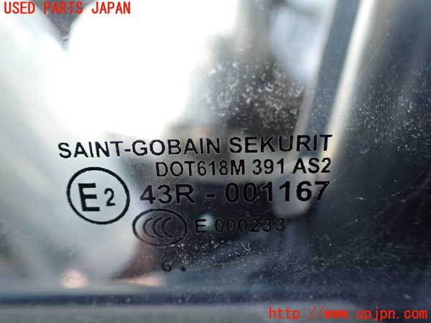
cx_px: 216
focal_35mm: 30
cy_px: 162
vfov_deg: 46.8
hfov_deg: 60.0
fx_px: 374
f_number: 2.3
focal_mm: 5.4
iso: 250
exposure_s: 1/125
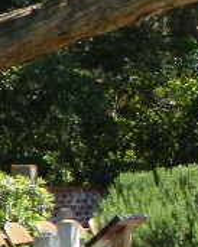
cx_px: 497
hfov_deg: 5.8
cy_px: 217
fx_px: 1859
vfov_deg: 7.6
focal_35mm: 254
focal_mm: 10.3
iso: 64
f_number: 3.5
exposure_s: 1/250
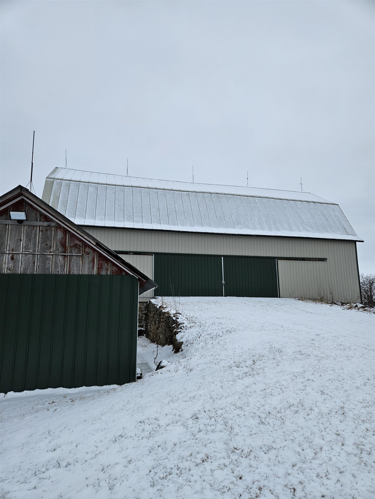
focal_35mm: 23
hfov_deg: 58.9
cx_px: 188
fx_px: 332
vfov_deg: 73.9
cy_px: 250
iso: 25
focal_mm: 5.4
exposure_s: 1/2077
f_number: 1.8
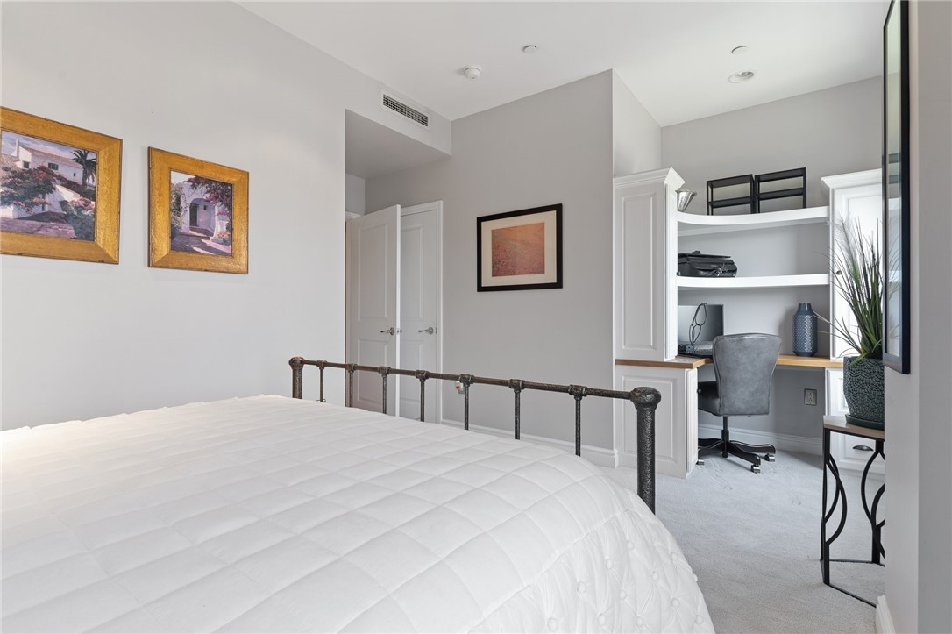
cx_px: 476
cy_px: 317
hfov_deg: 93.3
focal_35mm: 17
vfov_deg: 70.4
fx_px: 449
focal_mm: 17
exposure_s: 1/8
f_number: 8
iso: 640
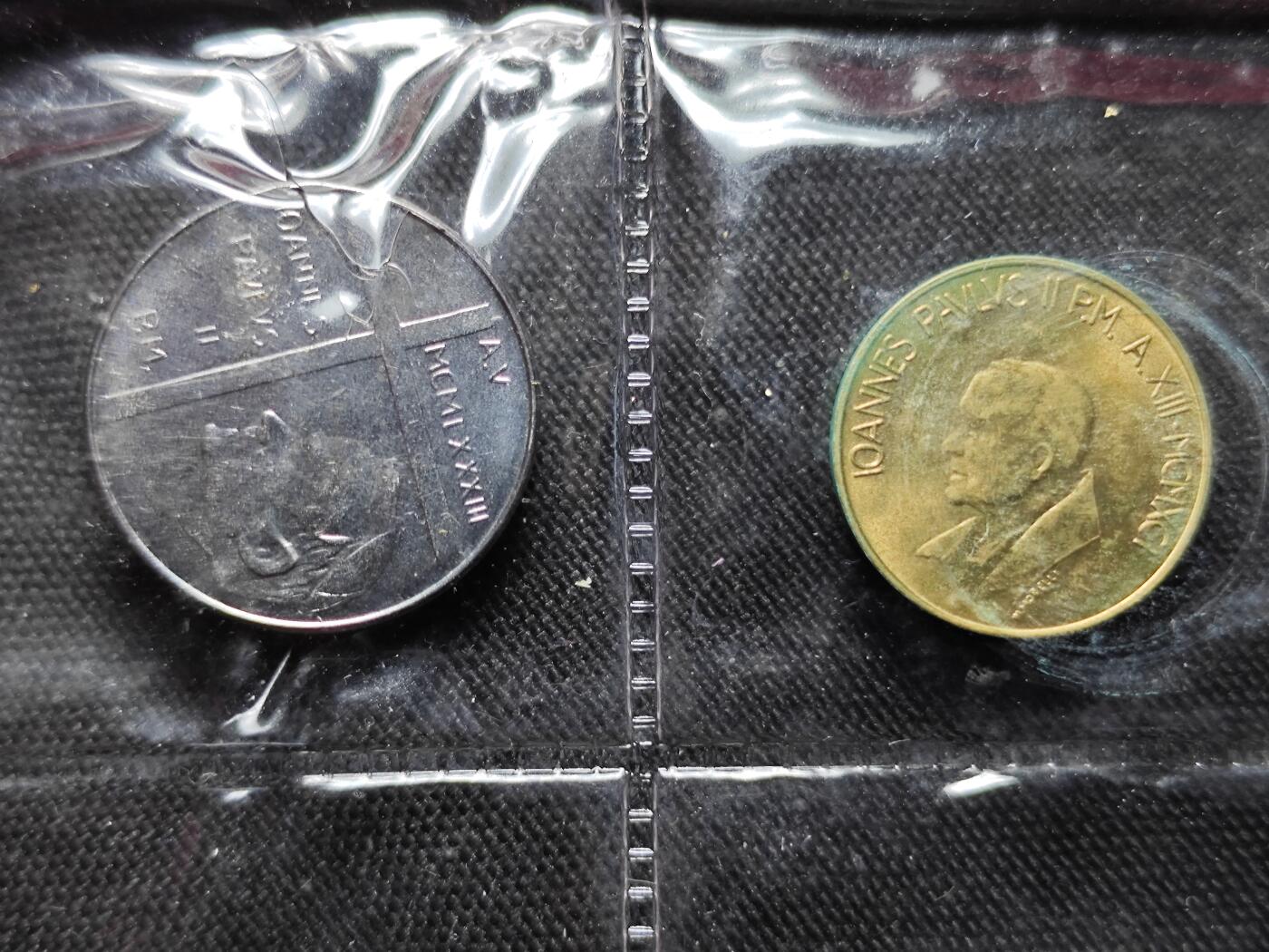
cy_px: 476
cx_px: 634
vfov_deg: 29.7
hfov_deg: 38.9
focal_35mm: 49
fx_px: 1796
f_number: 1.6
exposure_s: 1/66.9
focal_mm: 5.84
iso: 80
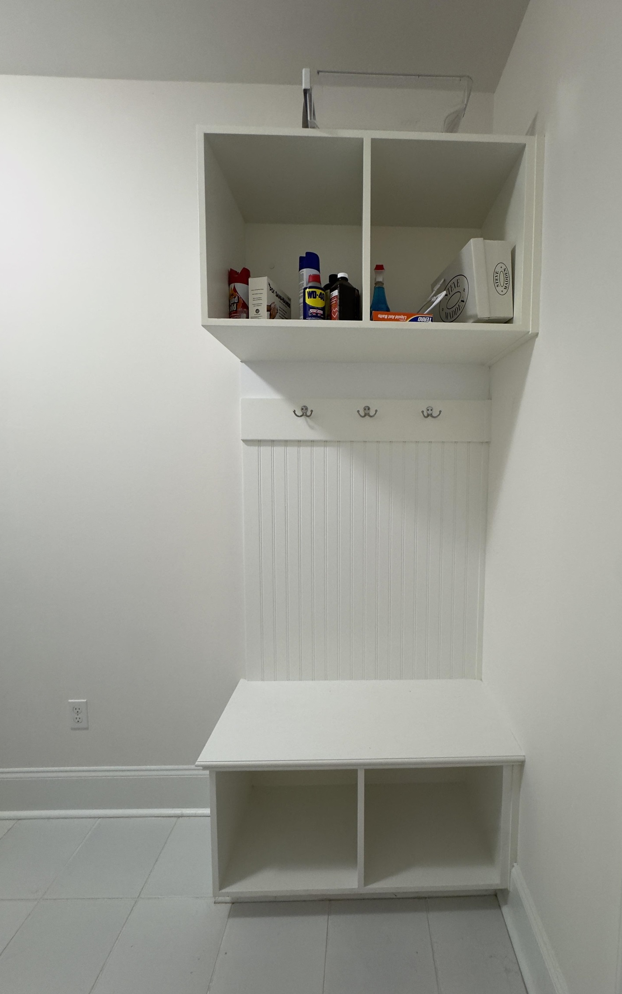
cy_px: 492
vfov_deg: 101.5
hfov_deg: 74.1
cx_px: 368
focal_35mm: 15
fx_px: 407
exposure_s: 1/60
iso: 160
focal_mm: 2.22
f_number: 2.2
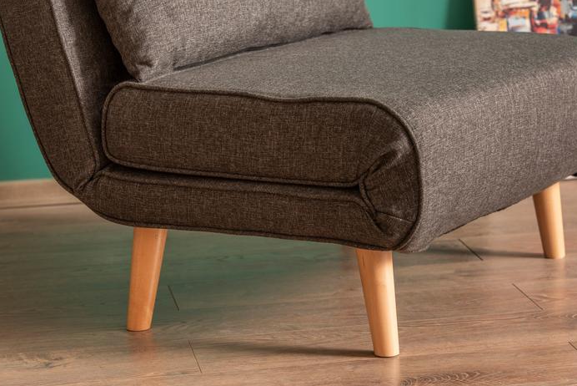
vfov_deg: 10.8
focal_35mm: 127
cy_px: 186
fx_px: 2036
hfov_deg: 16.1
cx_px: 287
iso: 160
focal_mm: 122
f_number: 7.1
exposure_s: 1/160
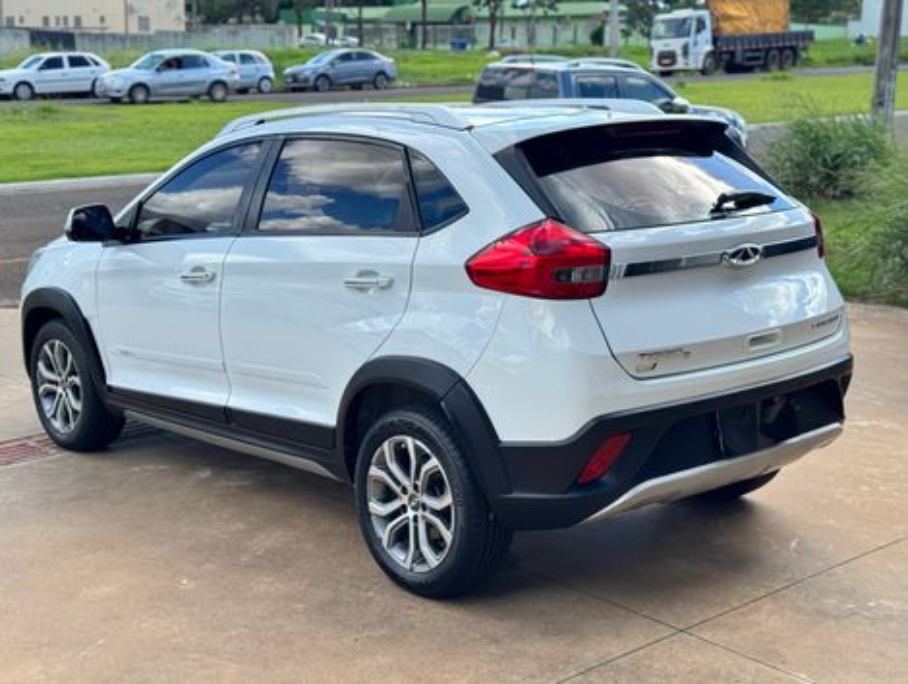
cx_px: 454
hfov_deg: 39.6
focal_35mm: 48
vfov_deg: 30.3
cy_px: 342
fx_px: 1261
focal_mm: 6.76
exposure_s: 1/876
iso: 64
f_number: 1.78
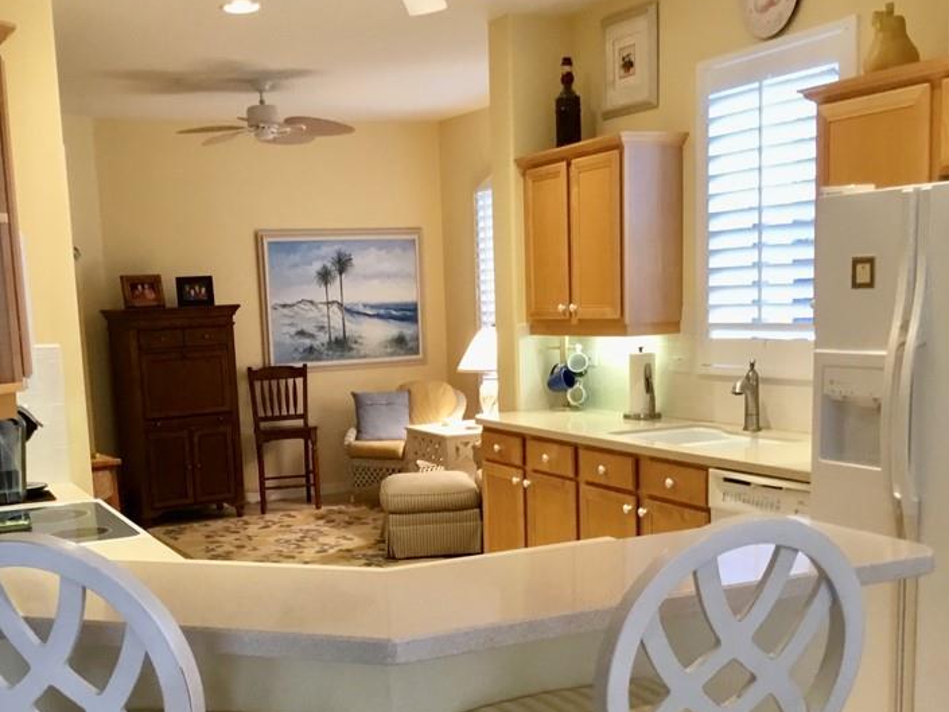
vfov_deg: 31.9
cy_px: 482
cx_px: 409
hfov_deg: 42.0
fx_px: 1234
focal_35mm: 45
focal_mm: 3.3
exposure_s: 1/30
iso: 80
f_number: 2.4
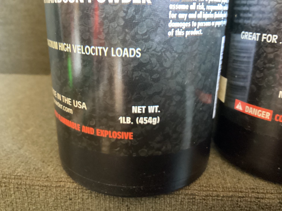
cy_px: 106
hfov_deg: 58.3
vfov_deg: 45.4
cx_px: 141
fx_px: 253
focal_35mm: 31
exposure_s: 1/25
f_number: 2.4
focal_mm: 3.3
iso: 800
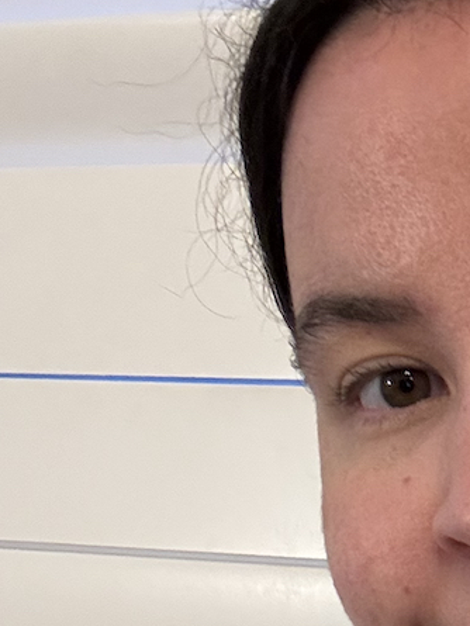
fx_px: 1647
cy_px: 847
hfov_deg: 15.1
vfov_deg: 19.6
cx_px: 690
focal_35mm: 91
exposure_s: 1/33
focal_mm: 2.69
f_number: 1.9
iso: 250
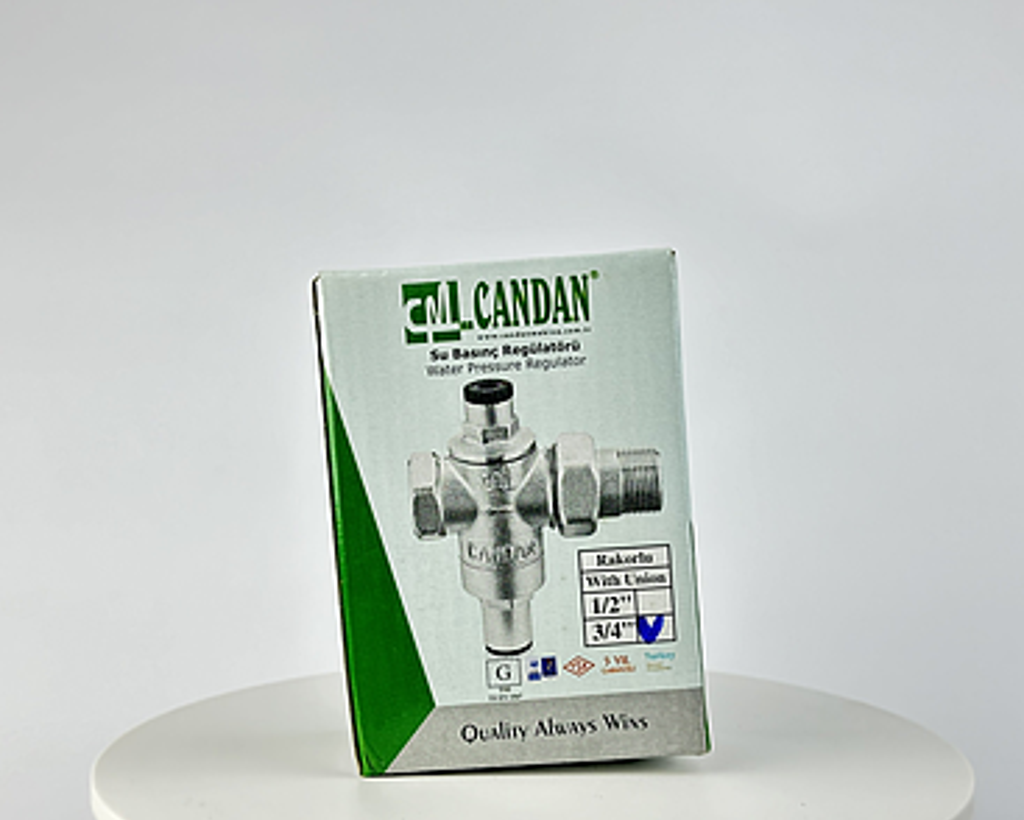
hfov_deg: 36.6
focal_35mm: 51
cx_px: 525
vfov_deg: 29.7
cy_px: 407
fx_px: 1546
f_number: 1.78
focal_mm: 6.86
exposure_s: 1/183
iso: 64
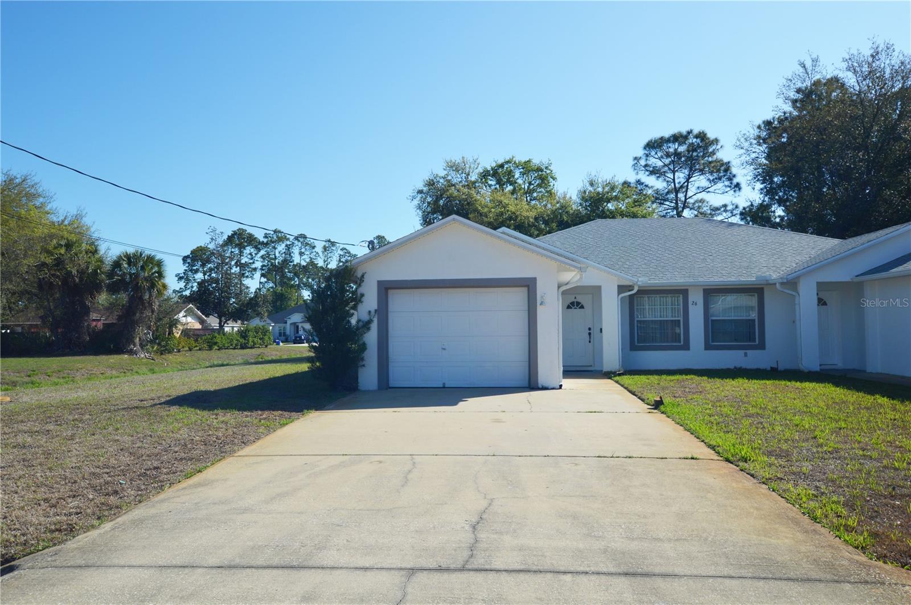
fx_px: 682
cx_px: 456
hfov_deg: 67.4
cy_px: 302
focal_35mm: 27
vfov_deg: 47.8
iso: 100
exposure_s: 1/320
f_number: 9
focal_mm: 18
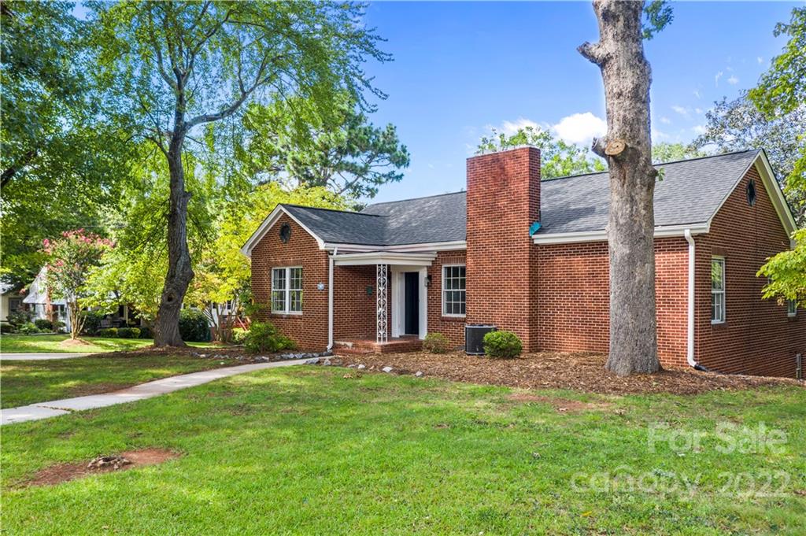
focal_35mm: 28
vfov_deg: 46.3
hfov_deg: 65.5
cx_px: 403
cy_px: 268
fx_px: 626
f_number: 4.5
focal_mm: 10.26
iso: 100
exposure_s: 1/160
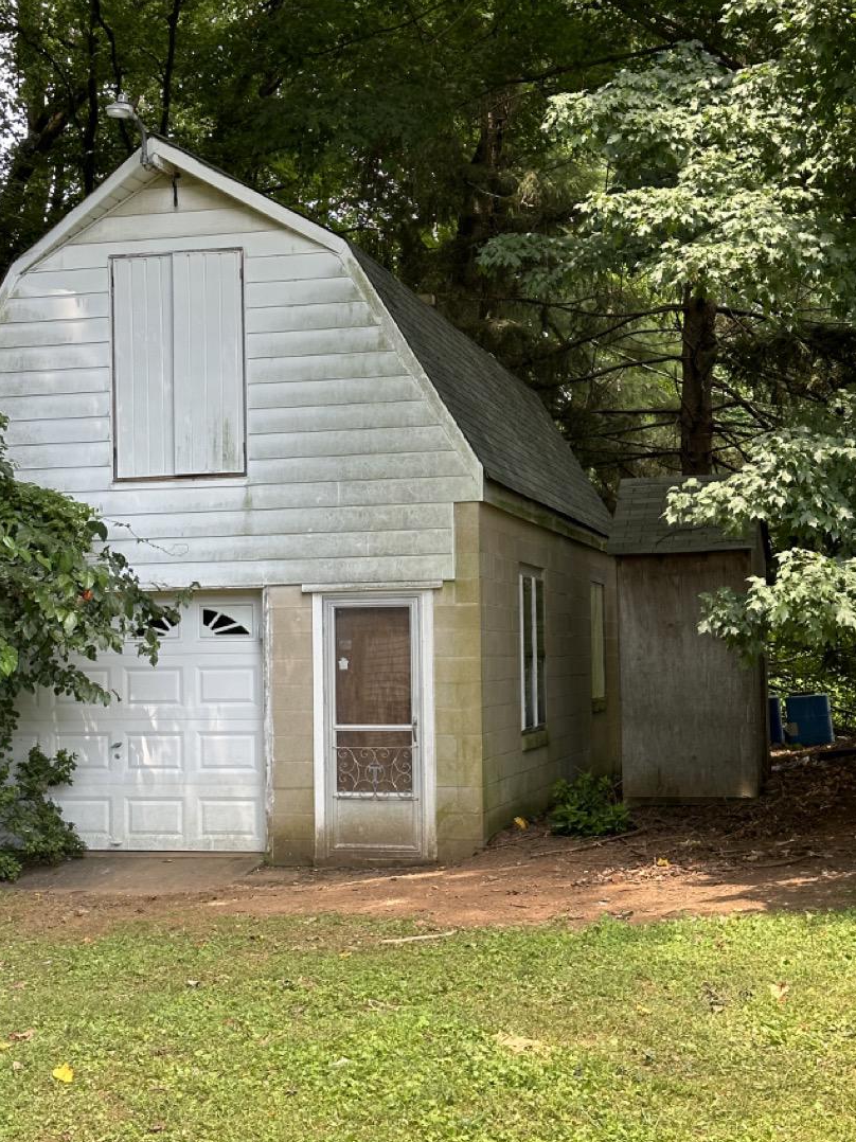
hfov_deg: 25.6
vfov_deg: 33.8
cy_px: 587
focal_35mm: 57
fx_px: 1880
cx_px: 353
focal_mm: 6.86
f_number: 1.78
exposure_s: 1/401
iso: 64
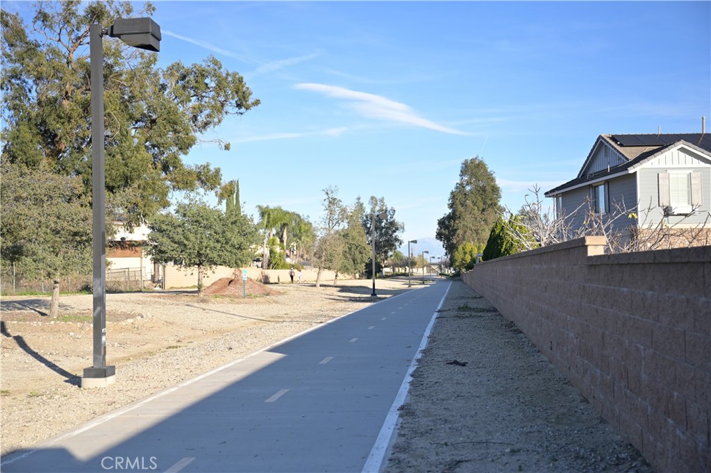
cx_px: 356
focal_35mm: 41
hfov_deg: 47.4
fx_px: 809
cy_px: 236
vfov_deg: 32.6
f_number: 3.2
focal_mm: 41
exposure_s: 1/8000
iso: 800
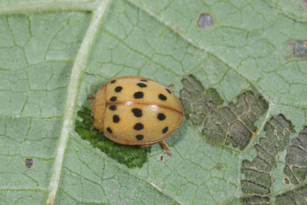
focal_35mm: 158
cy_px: 102
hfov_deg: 13.0
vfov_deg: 8.7
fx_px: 1345
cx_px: 154
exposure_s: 1/250
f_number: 27
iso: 200
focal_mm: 105
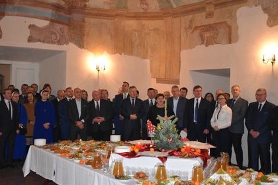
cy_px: 92
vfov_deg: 26.5
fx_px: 394
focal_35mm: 51
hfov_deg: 38.9
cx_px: 139
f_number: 4.5
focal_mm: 34
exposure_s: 1/60
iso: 2200
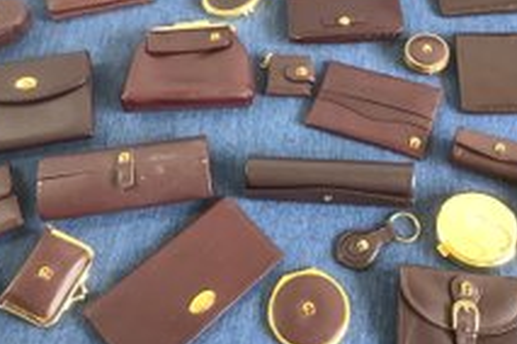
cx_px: 305
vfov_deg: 25.7
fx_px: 747
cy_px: 84
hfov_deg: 38.1
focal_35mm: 52
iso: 160
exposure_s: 1/60
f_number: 2.4
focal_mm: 3.3
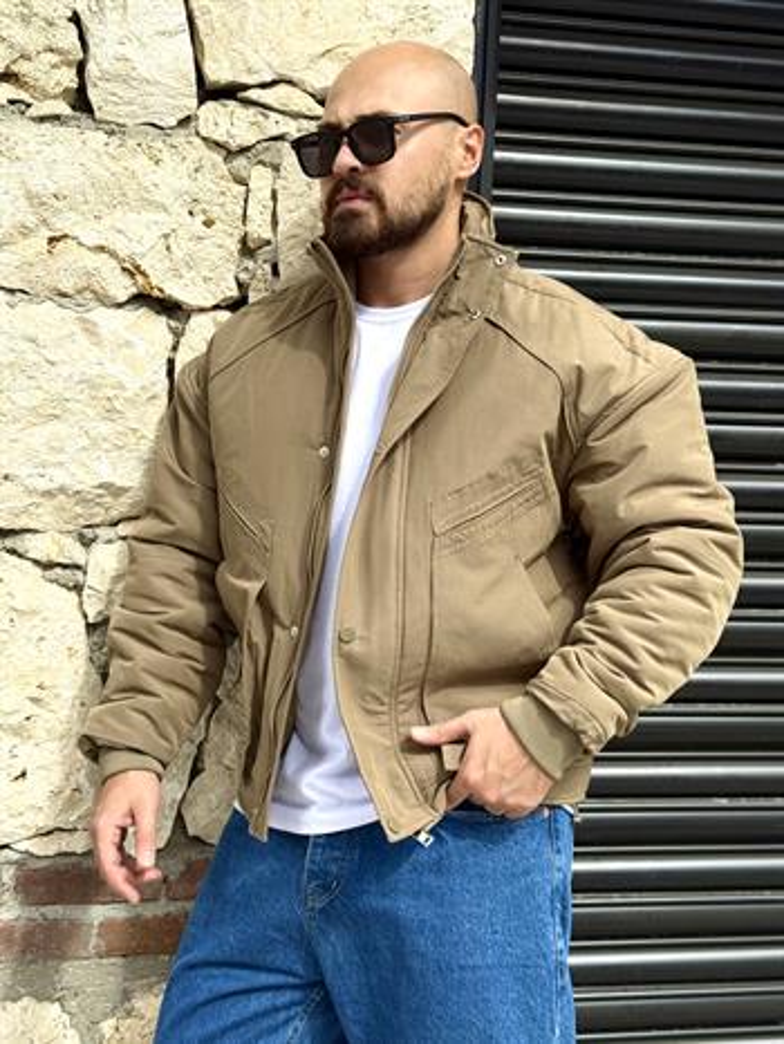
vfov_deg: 39.6
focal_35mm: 48
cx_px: 392
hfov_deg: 30.3
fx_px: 1448
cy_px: 522
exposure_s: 1/2033
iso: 64
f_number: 1.78
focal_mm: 6.76
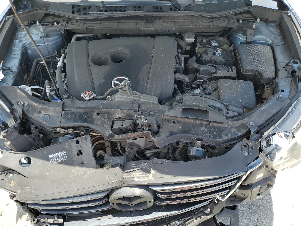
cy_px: 113
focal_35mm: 26
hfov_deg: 67.3
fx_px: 226
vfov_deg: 53.1
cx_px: 150
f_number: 1.5
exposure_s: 1/833
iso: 50
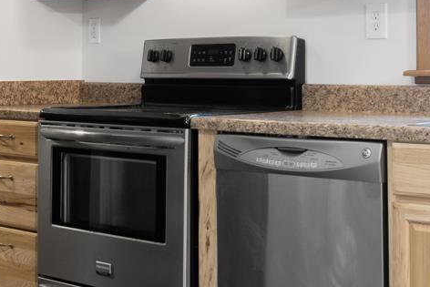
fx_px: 1082
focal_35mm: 91
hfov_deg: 21.5
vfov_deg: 15.0
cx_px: -26
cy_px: 70
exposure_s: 1
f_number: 9
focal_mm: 11.4
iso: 200
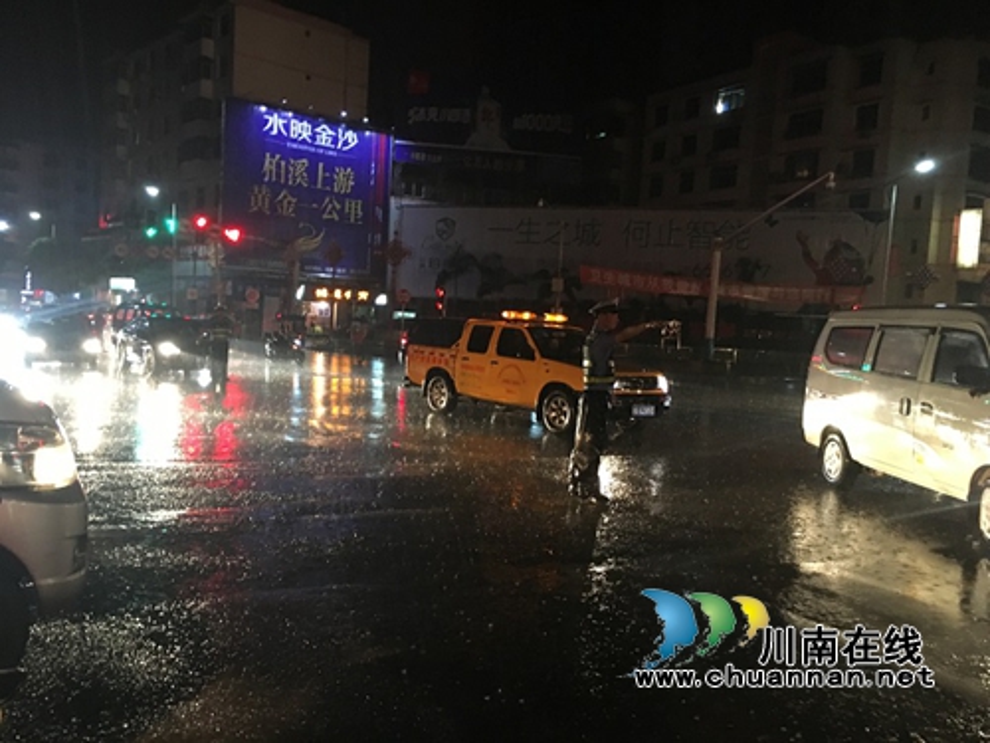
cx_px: 495
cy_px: 372
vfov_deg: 48.2
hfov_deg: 61.7
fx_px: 829
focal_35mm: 29
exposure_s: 1/17
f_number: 2.2
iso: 200
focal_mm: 4.15
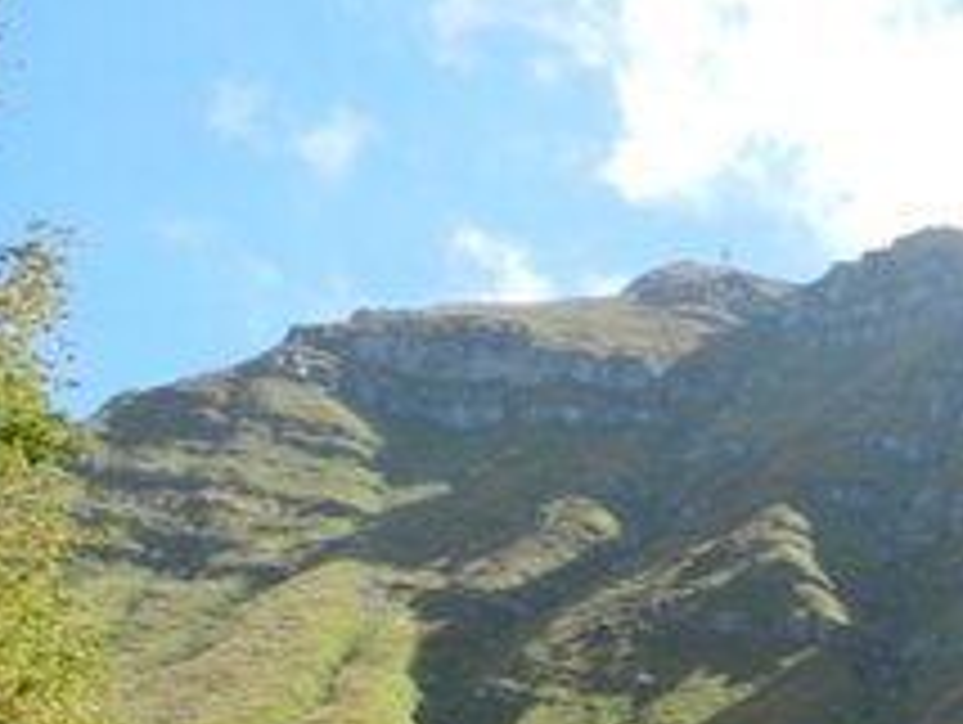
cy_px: 980
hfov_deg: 22.8
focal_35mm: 77
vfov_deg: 17.8
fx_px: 2145
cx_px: 1213
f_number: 3.4
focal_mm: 4
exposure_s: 1/800
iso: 160
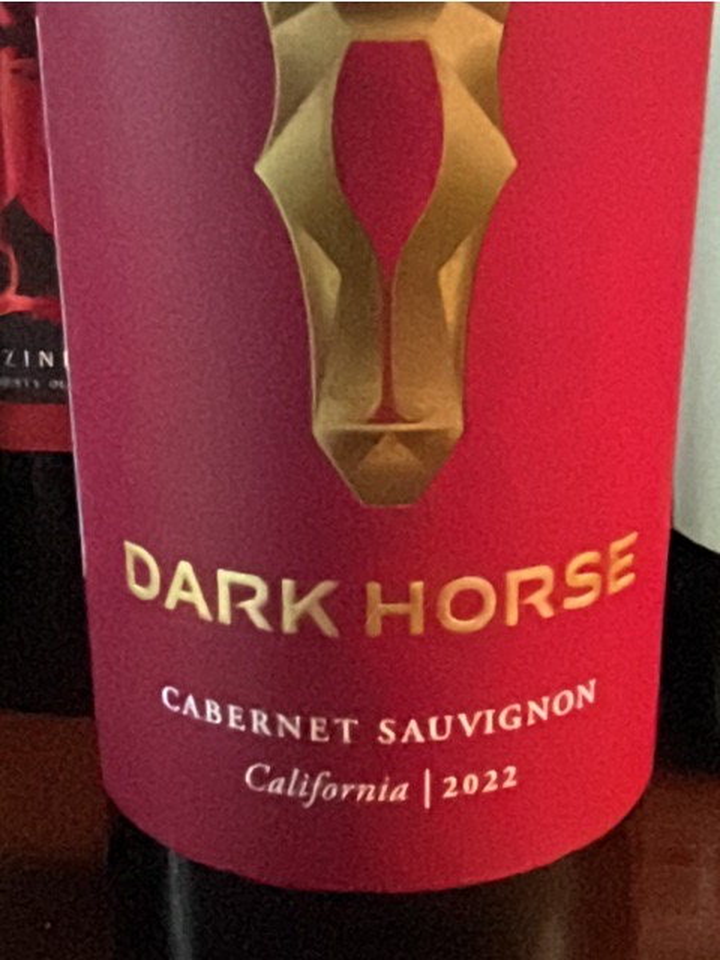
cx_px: 360
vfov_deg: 65.3
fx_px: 749
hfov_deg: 51.4
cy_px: 480
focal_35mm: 27
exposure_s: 1/40
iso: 2500
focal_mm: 1.54
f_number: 2.4
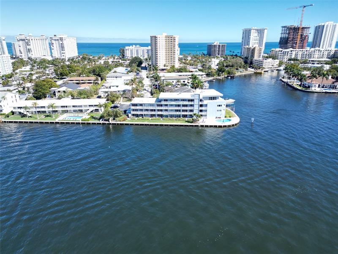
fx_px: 234
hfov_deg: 71.6
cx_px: 169
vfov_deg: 56.8
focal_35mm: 24
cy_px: 127
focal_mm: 6.72
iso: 100
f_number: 1.7
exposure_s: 1/1600
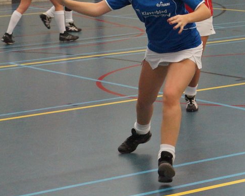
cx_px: 104
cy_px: 30
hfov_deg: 22.7
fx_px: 609
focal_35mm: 84
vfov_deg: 18.1
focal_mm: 28
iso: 1600
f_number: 3.5
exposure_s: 1/250
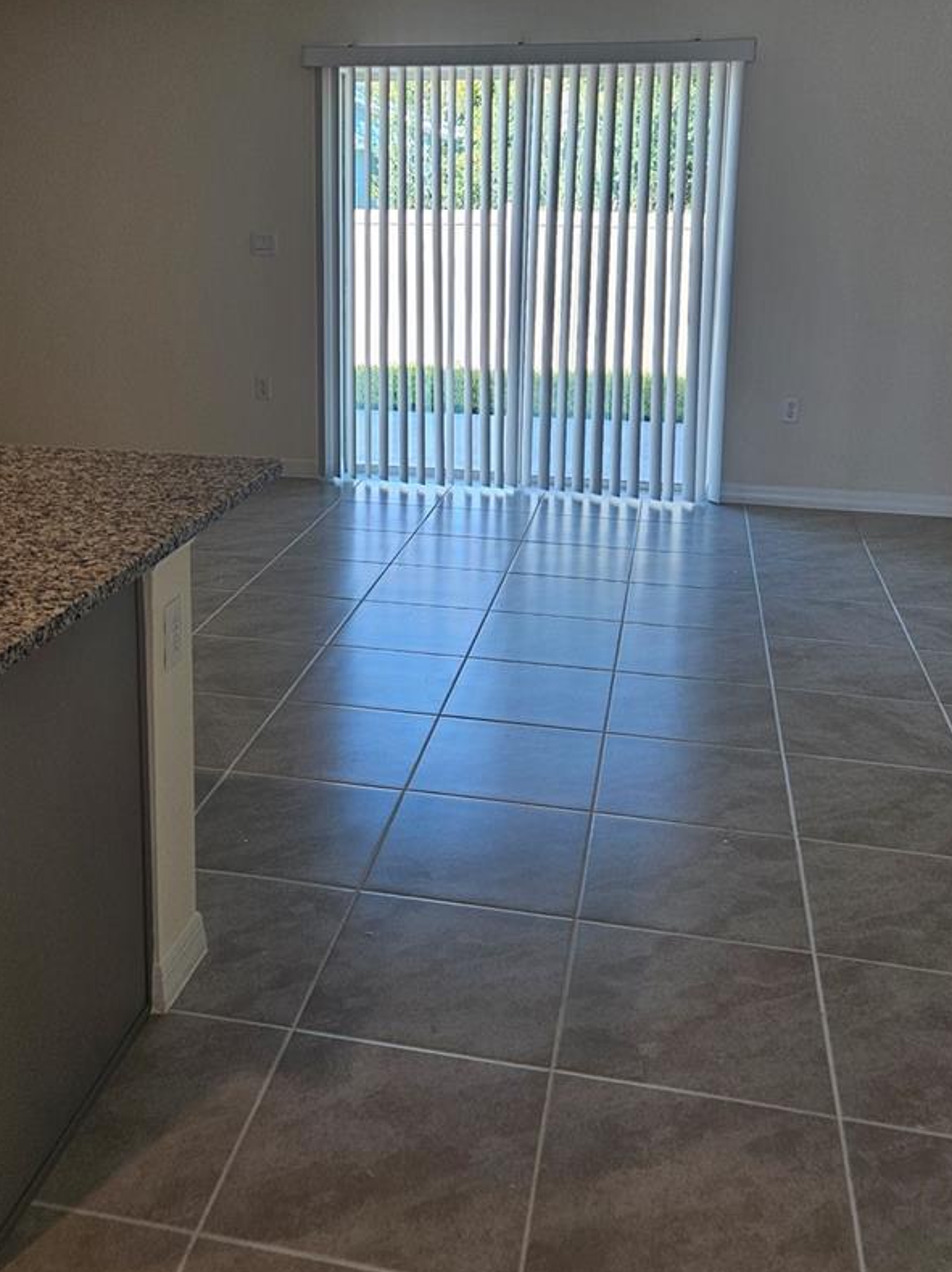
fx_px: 1284
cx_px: 382
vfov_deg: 51.8
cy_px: 442
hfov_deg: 40.5
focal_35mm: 35
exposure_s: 1/120
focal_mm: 5.4
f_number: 1.8
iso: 64
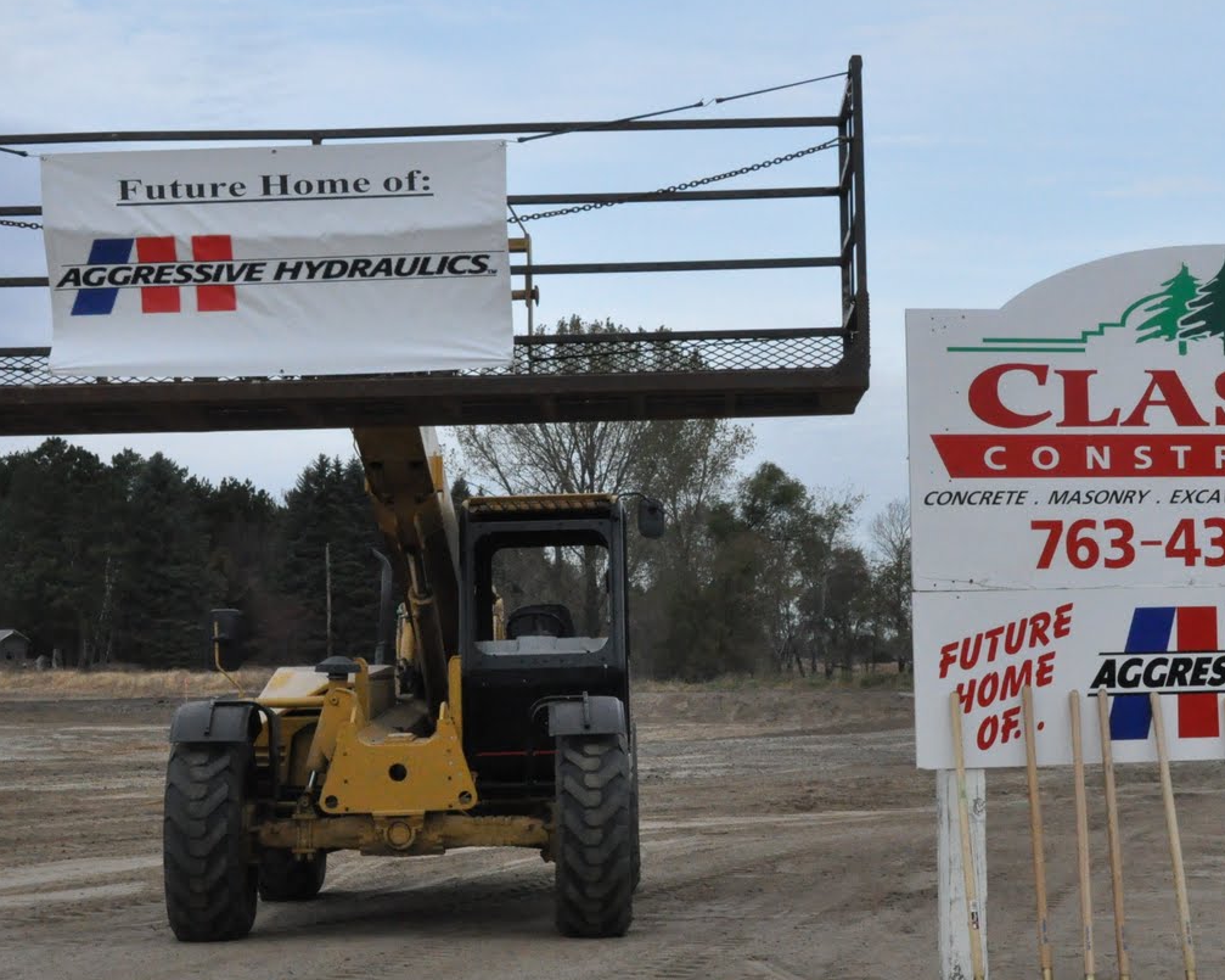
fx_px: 2755
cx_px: 793
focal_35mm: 76
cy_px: 604
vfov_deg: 20.1
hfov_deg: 25.0
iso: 3200
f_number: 18
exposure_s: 1/1250
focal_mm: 34
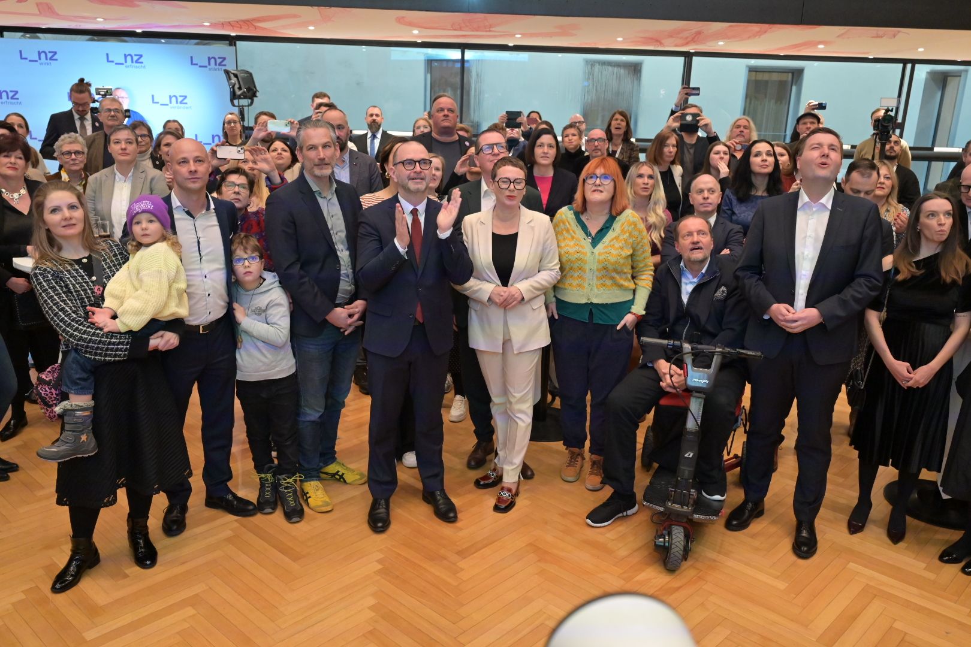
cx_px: 486
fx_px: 836
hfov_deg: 60.3
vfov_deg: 42.3
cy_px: 324
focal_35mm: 31
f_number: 5
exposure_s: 1/160
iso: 5000
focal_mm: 31
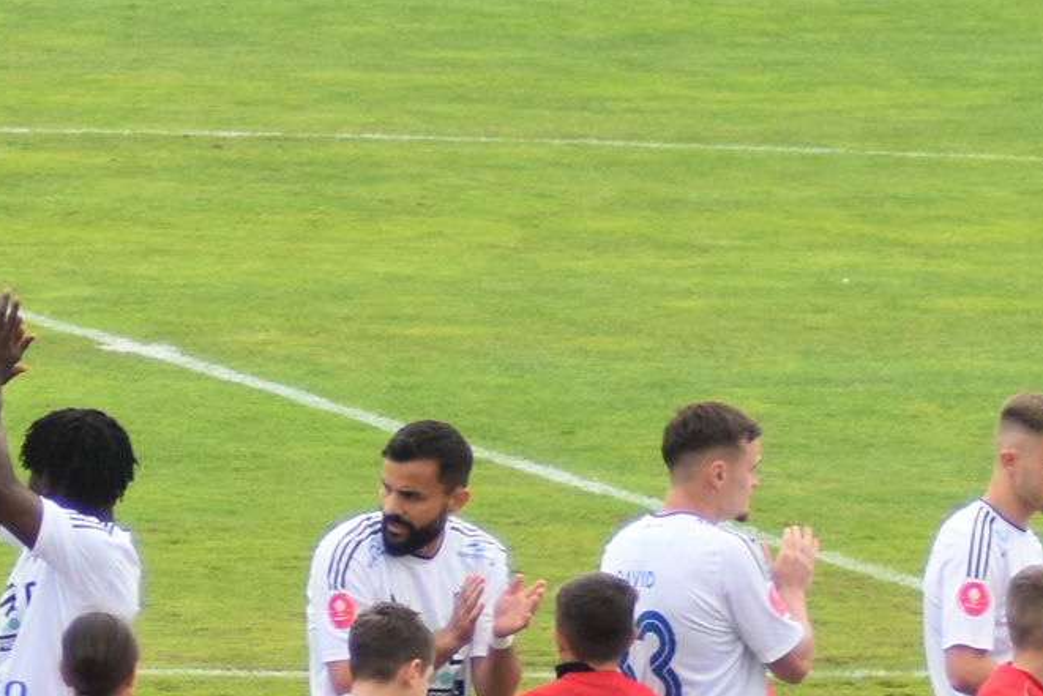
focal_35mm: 817
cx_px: 454
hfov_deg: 2.5
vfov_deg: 1.7
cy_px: 483
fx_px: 23674
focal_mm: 120
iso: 250
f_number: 5.6
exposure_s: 1/500
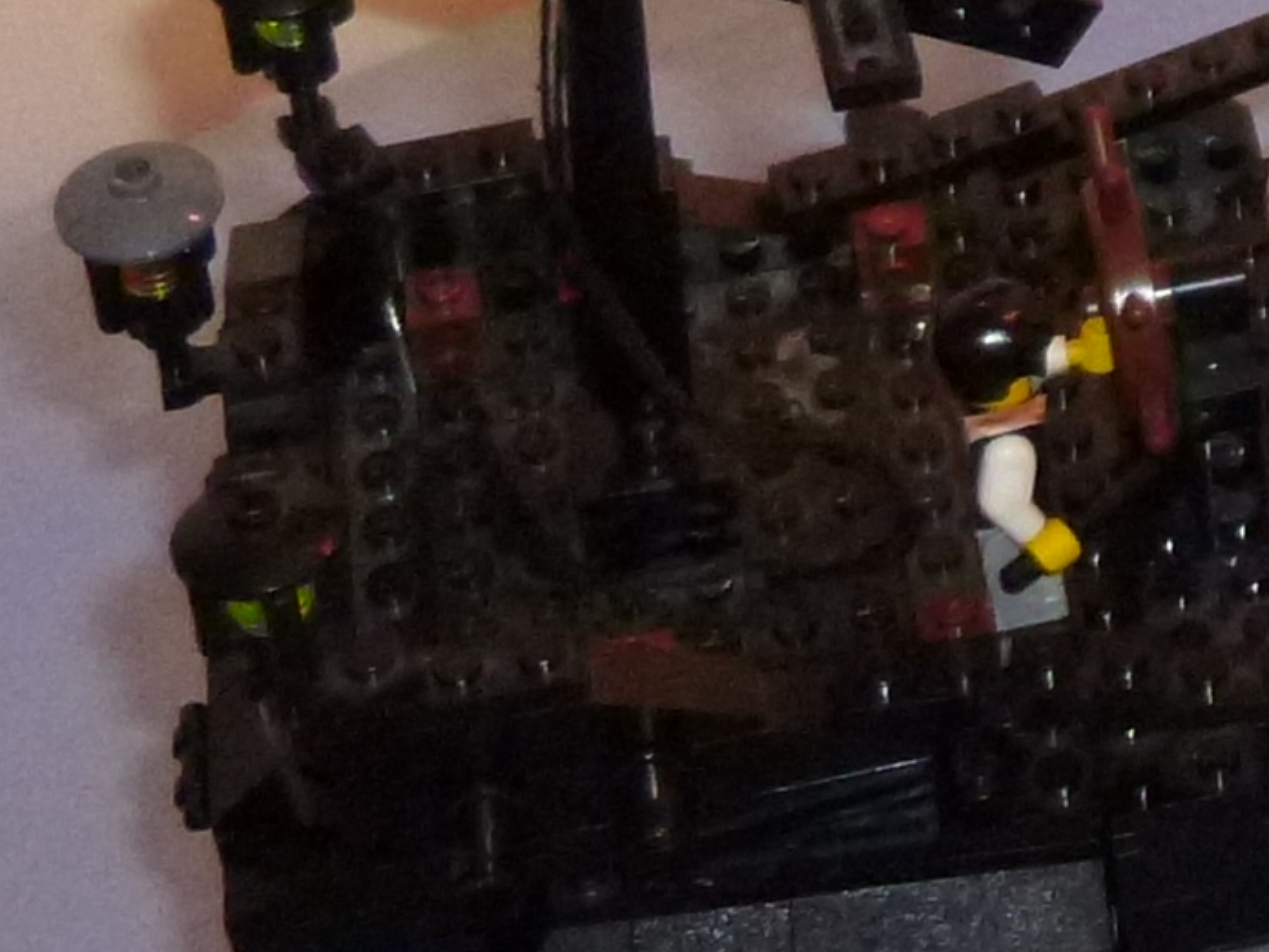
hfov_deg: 13.6
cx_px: 2213
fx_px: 4802
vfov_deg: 10.7
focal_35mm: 131
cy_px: -688
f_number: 3.1
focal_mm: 4.5
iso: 400
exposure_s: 1/60
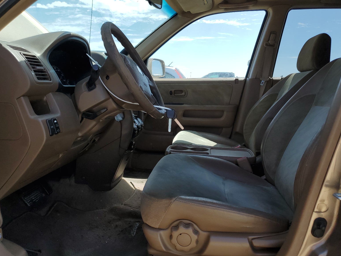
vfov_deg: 51.4
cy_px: 126
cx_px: 176
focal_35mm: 27
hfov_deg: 65.3
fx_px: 266
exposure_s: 1/1667
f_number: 1.5
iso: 50
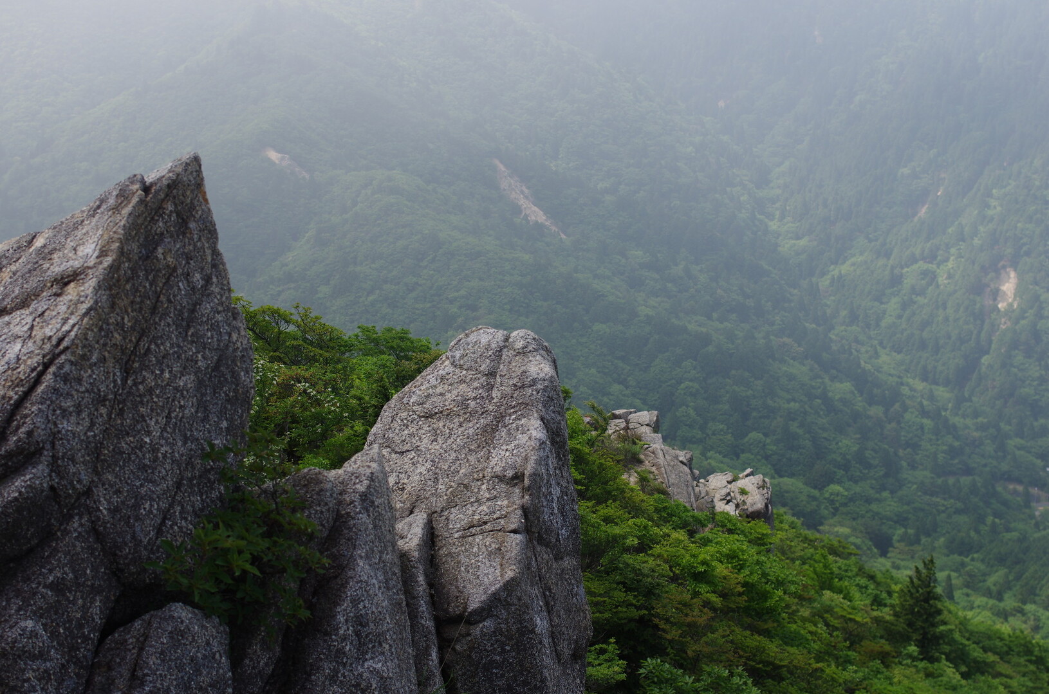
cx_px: 524
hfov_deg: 38.3
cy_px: 347
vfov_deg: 25.9
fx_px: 1512
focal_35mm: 52
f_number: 4
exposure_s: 1/500
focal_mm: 35
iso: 100
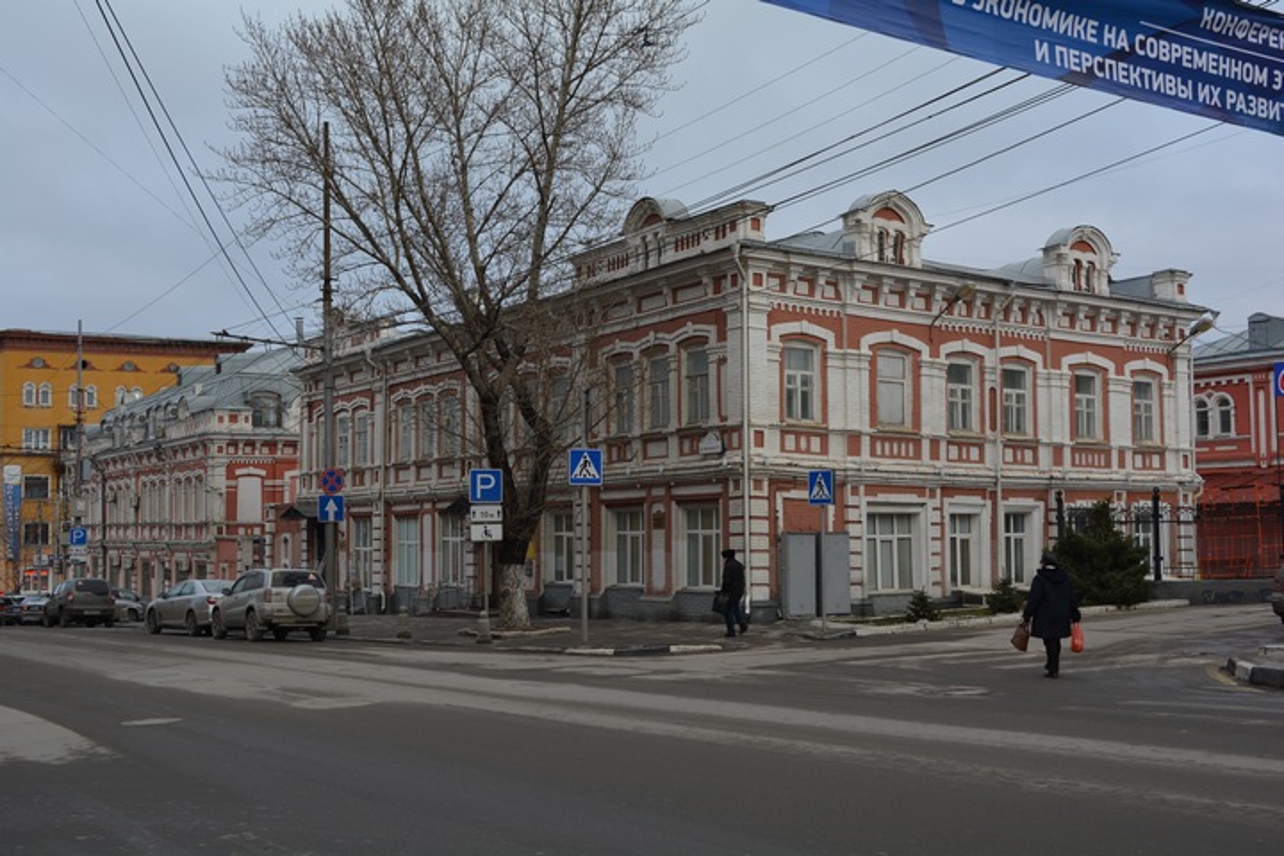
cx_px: 642
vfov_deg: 31.9
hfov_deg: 46.4
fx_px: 1498
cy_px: 428
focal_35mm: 42
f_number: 6.3
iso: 200
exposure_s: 1/160
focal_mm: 28
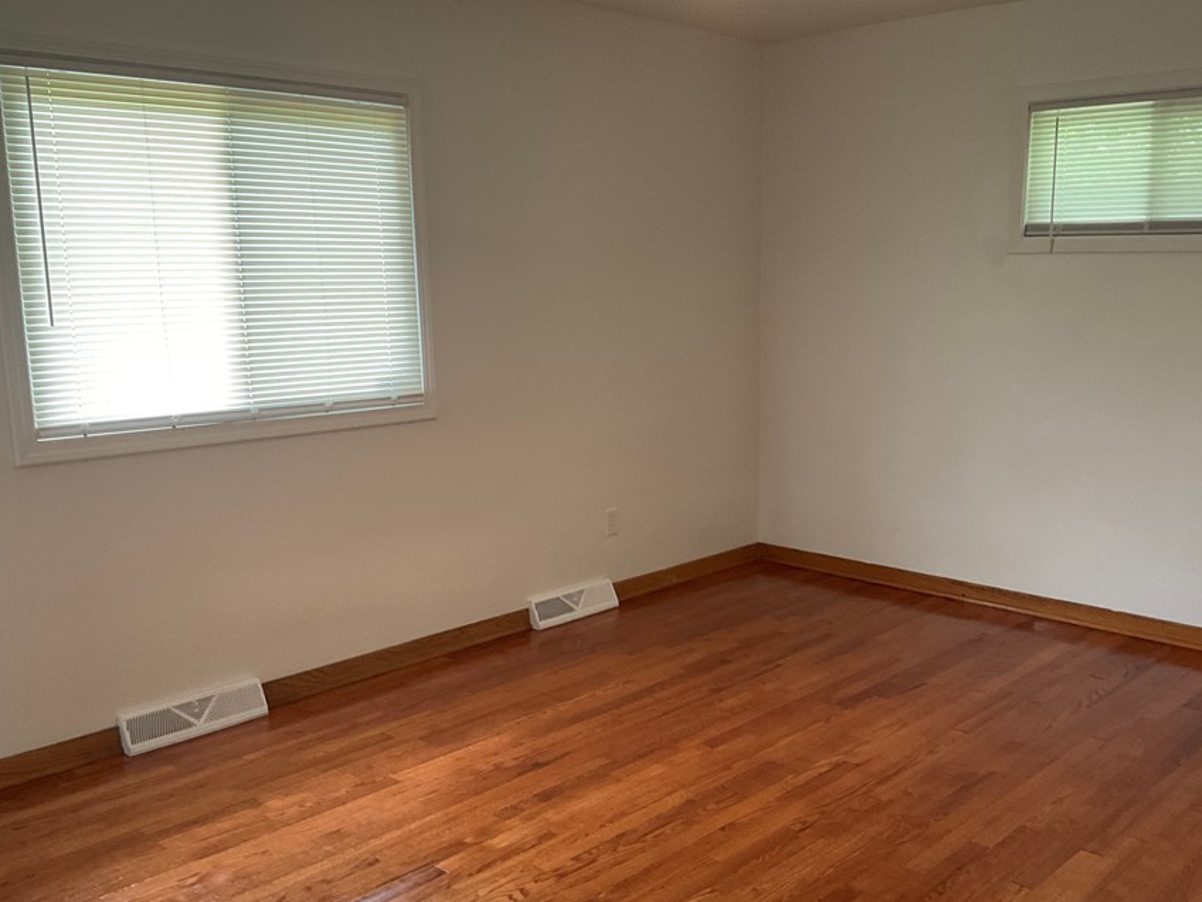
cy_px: 495
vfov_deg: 40.7
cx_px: 666
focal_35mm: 35
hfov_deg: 52.5
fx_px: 1215
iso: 100
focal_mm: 3
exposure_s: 1/60
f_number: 1.8
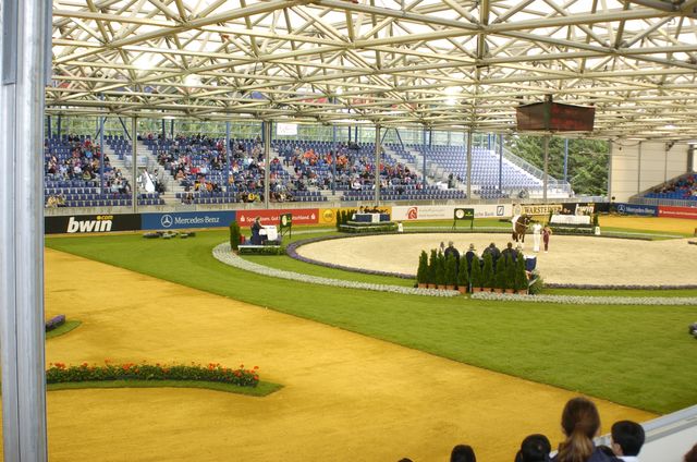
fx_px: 812
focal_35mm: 42
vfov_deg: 31.8
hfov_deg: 46.5
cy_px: 231
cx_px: 348
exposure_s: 1/125
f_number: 3.5
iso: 320
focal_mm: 28
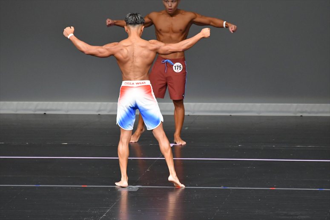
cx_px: 165
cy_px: 110
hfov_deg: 6.0
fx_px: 3161
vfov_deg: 4.0
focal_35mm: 345
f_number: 5.6
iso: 5000
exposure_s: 1/400
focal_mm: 230
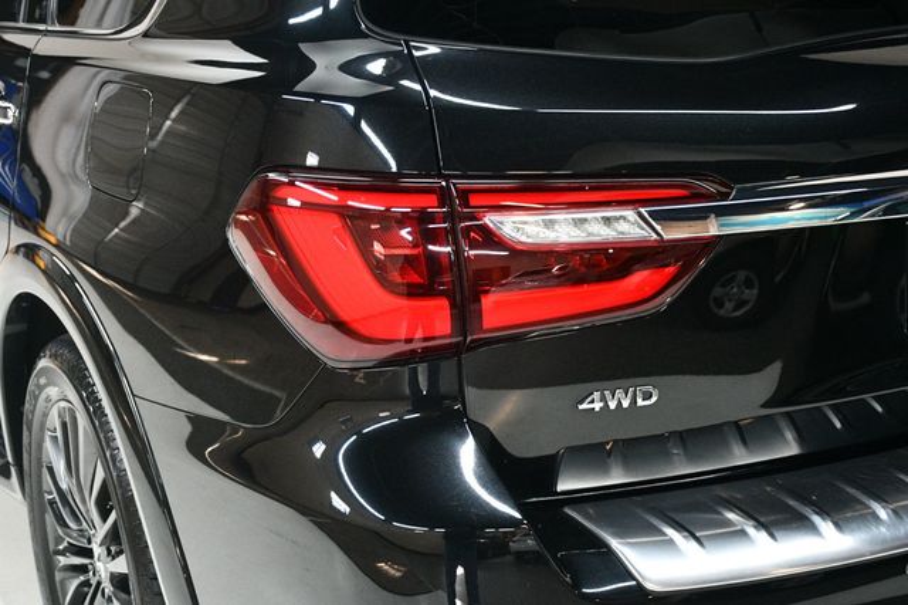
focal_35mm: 48
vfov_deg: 28.0
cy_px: 302
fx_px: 1210
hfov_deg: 41.1
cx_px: 454
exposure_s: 1/80
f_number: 4
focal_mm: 32
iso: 3200
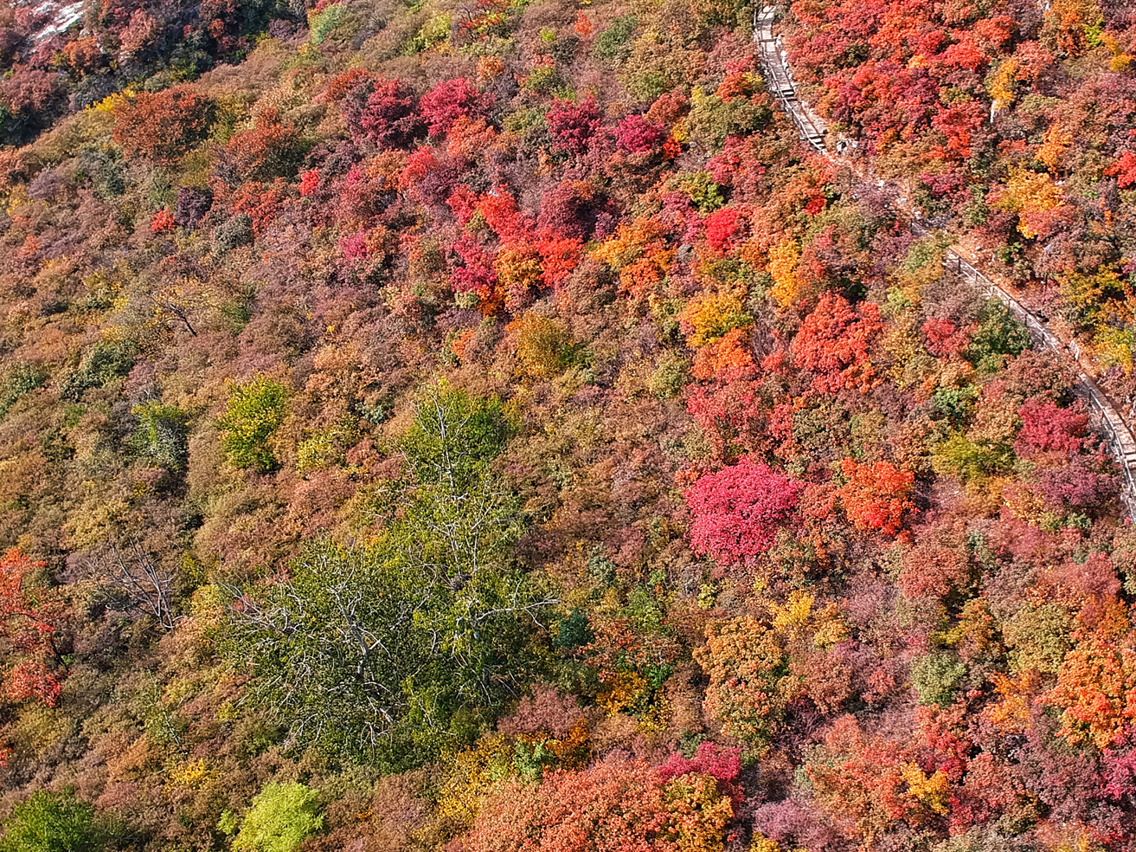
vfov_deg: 35.7
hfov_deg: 45.6
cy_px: 536
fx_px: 1312
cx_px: 813
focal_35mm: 40
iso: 100
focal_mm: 4.49
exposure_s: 1/400
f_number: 2.6
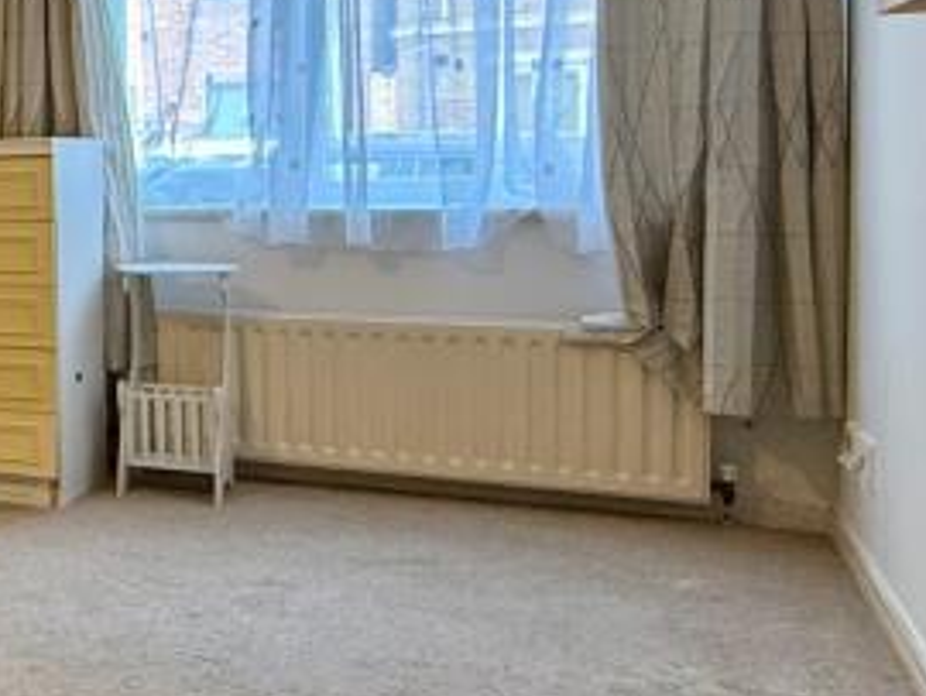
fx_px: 1419
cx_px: -538
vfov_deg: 27.4
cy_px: 223
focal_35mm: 53
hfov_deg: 25.1
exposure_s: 1/99
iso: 250
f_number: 2.2
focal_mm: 2.22
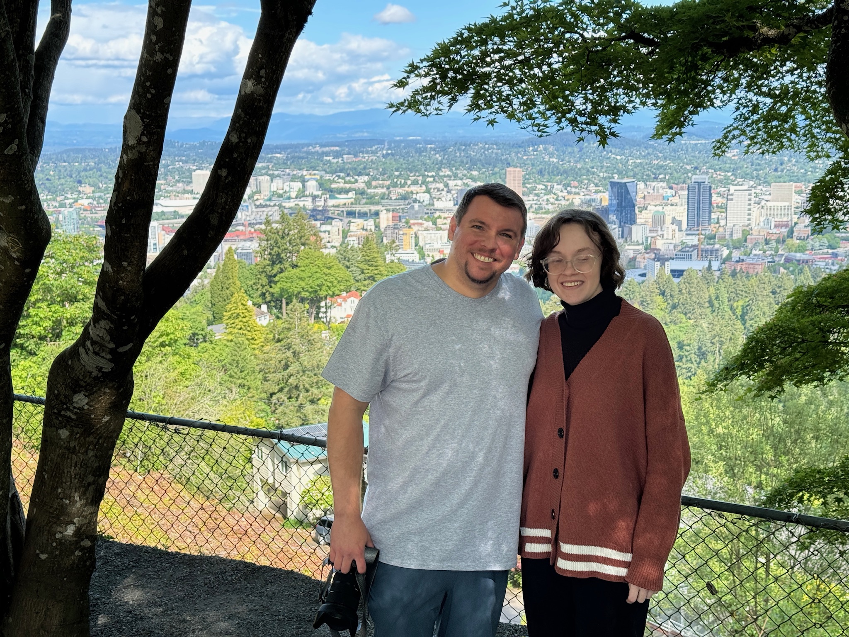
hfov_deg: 39.7
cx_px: 424
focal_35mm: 48
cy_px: 318
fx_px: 1177
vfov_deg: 30.3
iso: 64
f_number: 1.78
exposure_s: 1/926
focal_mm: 6.76
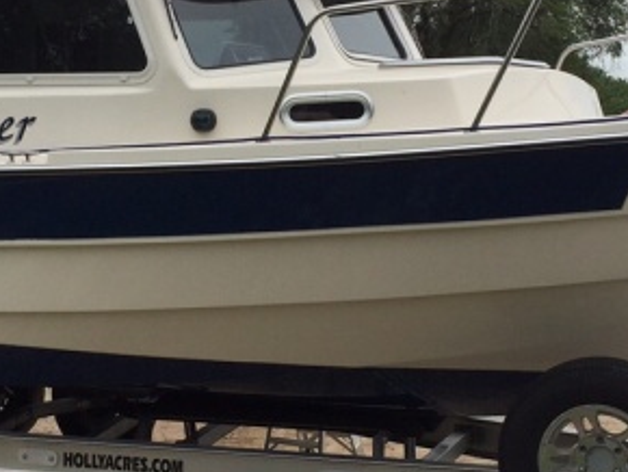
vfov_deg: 18.4
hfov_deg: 24.4
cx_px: 264
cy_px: 178
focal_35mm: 80
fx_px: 1453
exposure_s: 1/2083
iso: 32
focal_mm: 4.15
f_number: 2.2
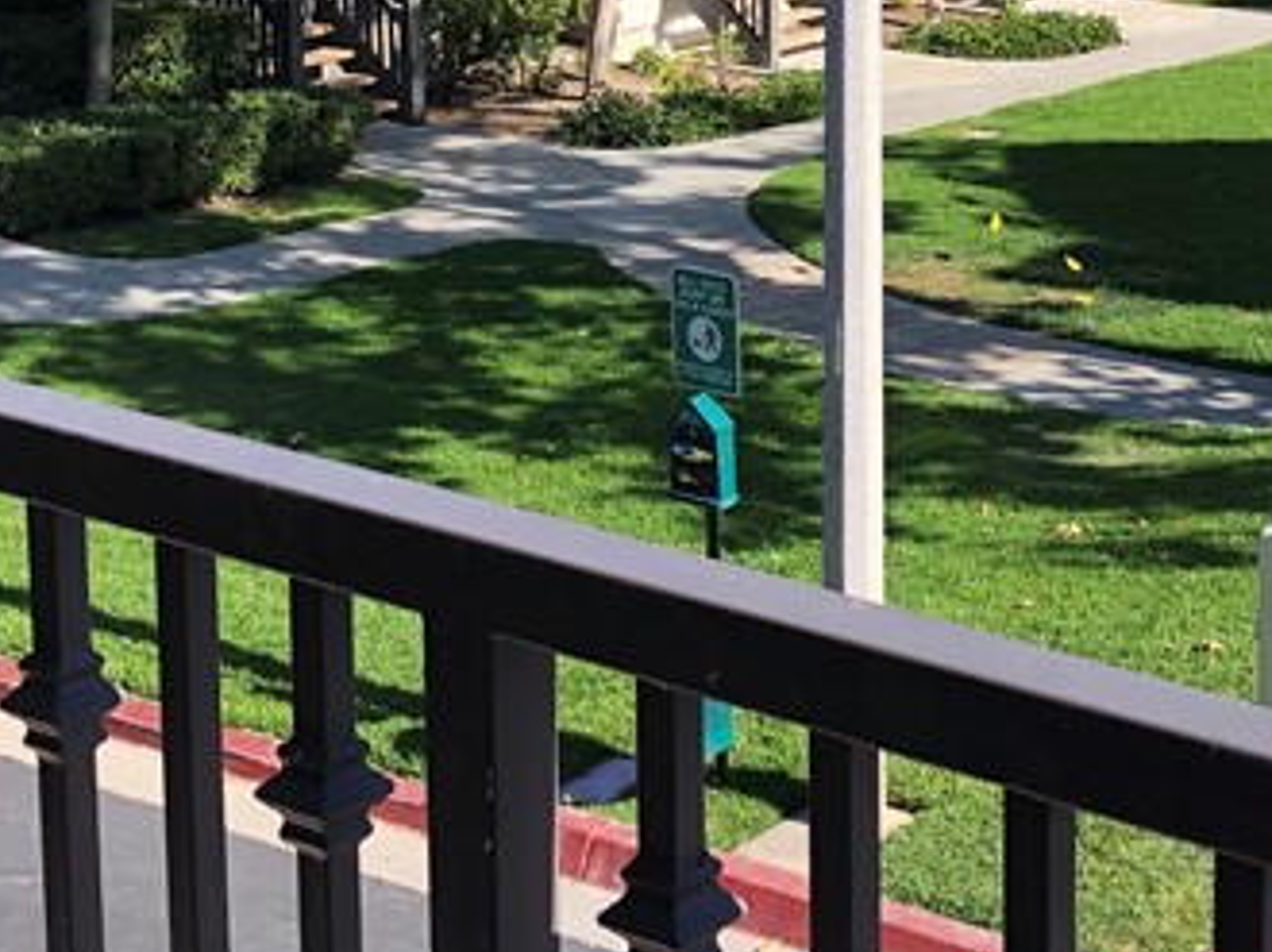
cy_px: 23
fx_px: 3195
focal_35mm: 87
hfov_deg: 22.4
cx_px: 883
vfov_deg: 16.6
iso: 20
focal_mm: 4
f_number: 1.8
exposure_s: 1/800
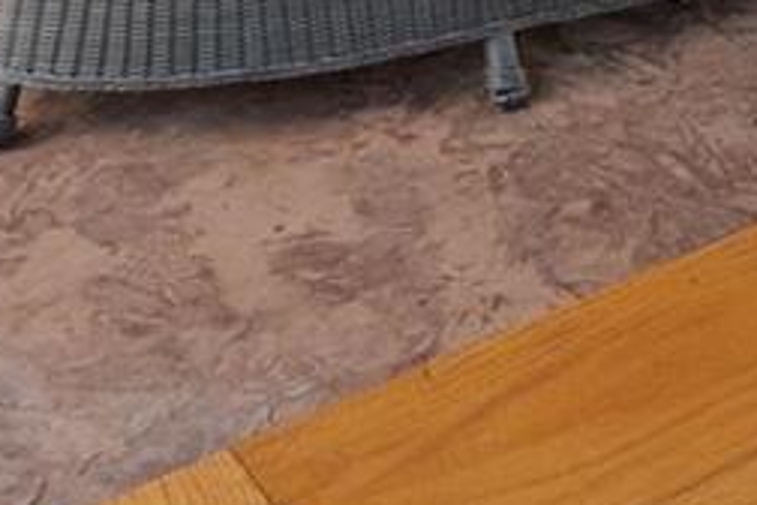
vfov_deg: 11.1
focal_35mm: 89
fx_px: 1871
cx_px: 580
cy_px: -929
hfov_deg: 22.6
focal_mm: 7
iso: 400
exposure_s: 1/6
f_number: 10
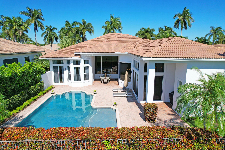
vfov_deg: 57.2
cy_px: 75
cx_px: 112
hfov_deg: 78.6
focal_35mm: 22
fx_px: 137
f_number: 2.8
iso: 140
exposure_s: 1/2500
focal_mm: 8.38
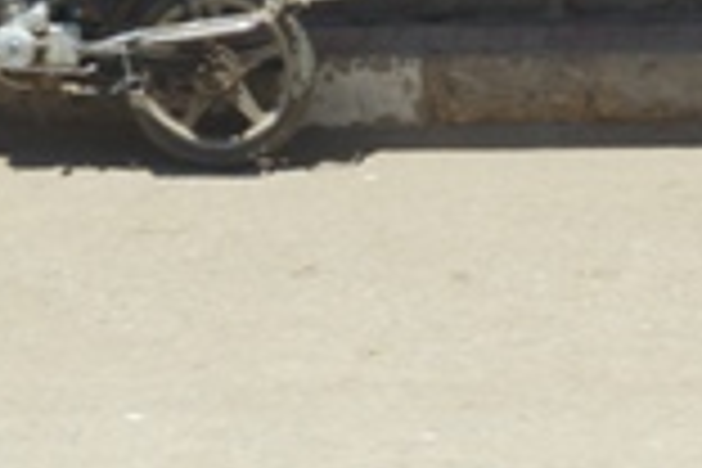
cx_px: 369
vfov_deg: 8.6
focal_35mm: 154
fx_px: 3003
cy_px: -344
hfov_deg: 13.3
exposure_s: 1/200
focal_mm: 20
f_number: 7.1
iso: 100
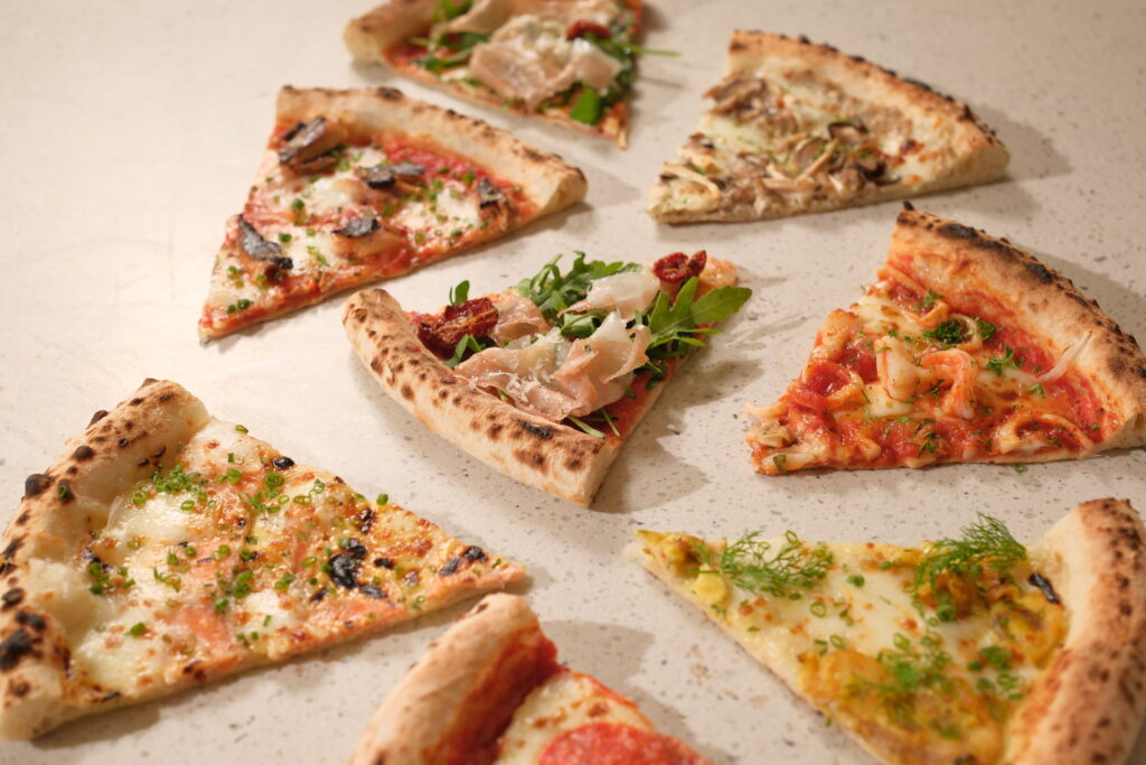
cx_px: 573
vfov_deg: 27.0
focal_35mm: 50
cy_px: 382
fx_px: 1592
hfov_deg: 39.6
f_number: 4
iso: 800
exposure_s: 1/100
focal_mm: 33
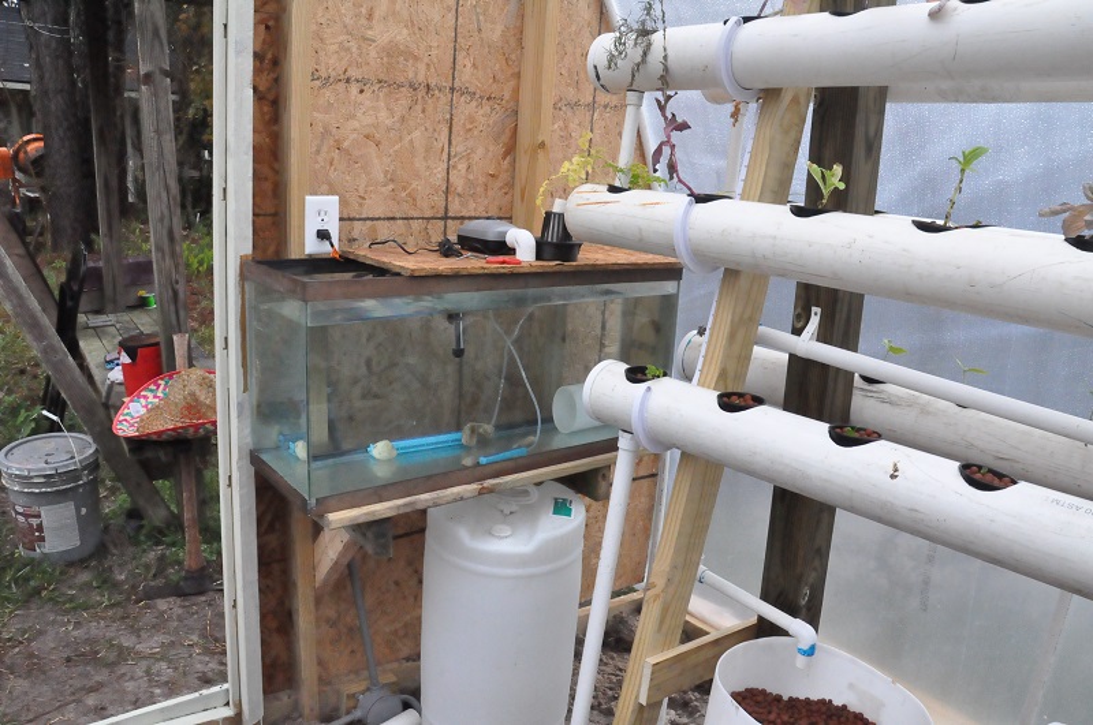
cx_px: 546
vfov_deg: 47.8
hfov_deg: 67.5
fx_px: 819
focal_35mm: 27
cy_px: 362
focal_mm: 18
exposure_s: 1/640
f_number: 13
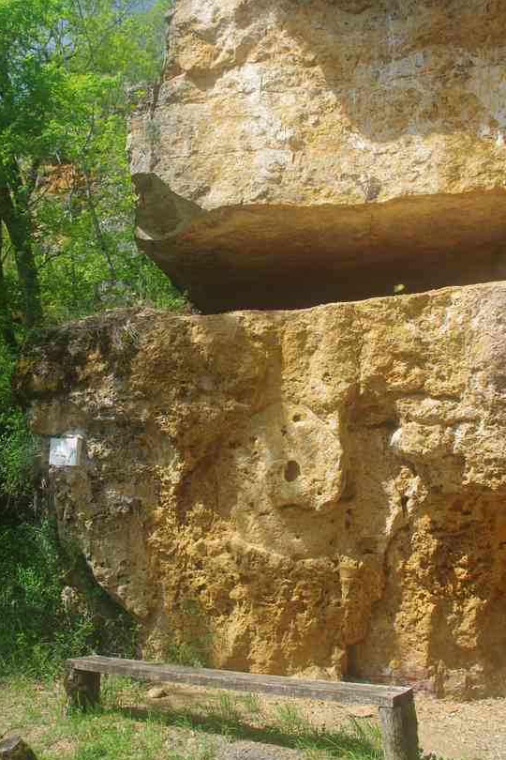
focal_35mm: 37
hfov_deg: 35.9
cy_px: 303
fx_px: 780
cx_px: 218
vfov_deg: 51.5
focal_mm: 20
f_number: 11
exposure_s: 1/50
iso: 200
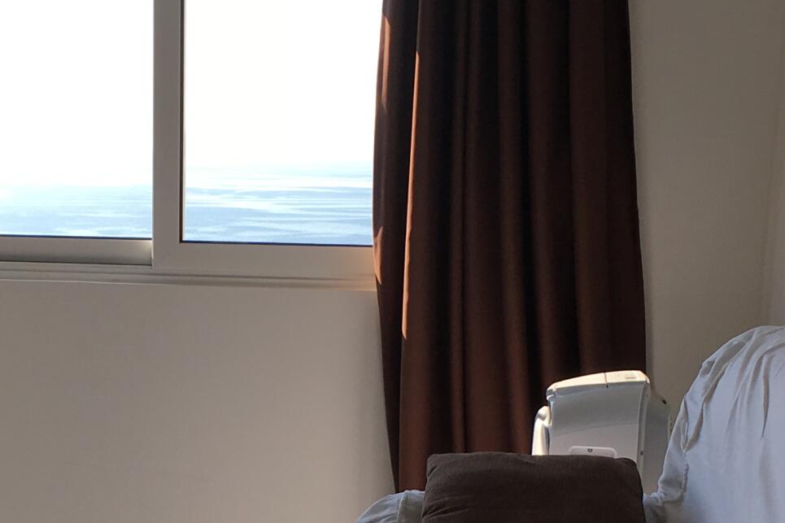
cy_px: 499
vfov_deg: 16.8
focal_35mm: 80
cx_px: 273
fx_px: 1744
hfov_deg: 25.3
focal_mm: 4.15
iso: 25
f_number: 2.2
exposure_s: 1/615
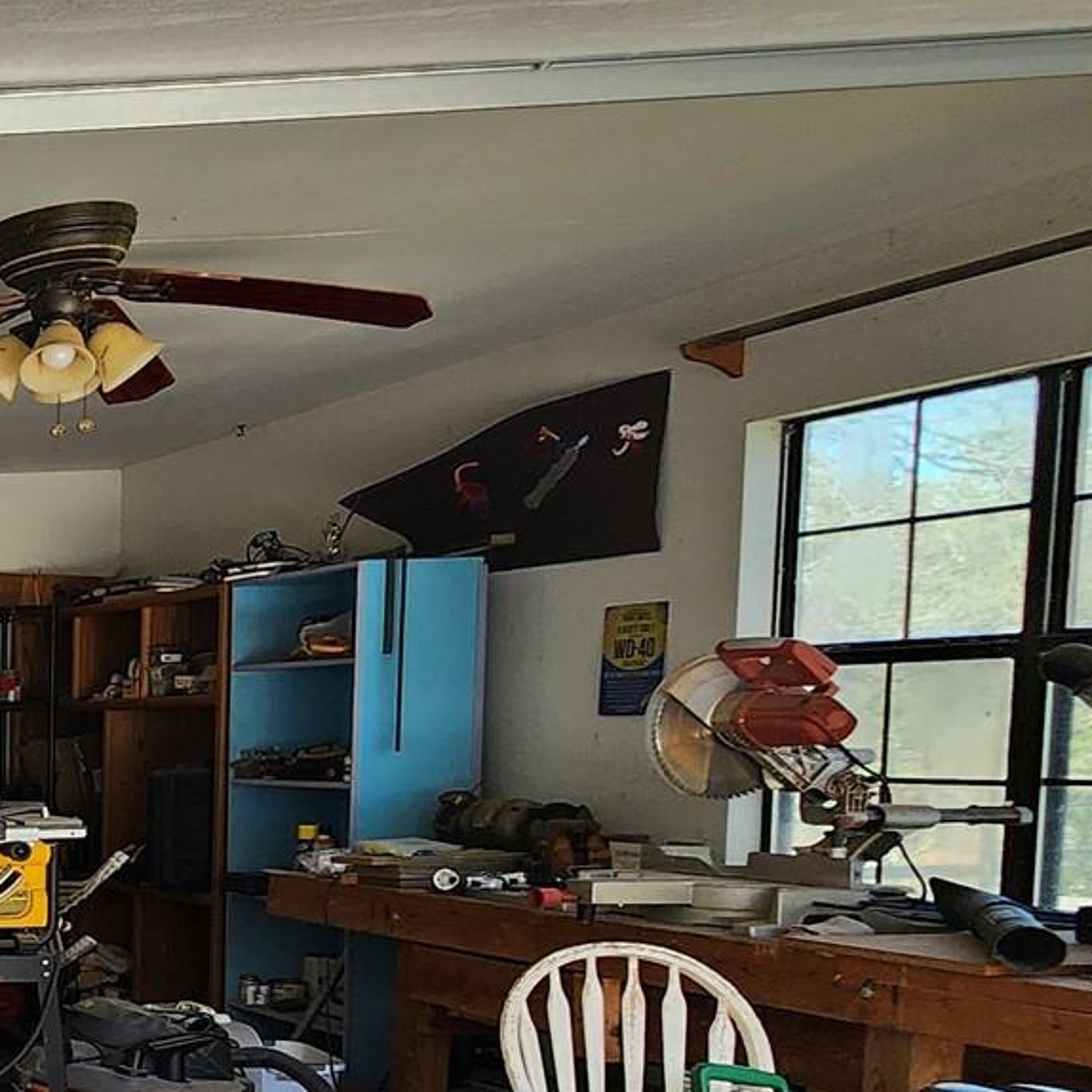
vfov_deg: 39.5
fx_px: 1463
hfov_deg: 23.4
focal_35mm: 41
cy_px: 850
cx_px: -812
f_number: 2.2
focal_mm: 2.2
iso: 64
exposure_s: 1/120
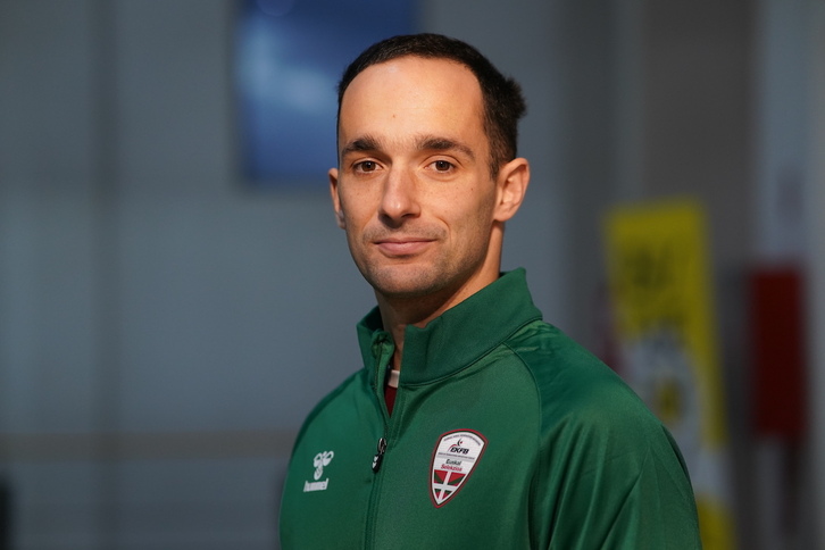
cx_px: 412
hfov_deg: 23.9
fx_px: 1948
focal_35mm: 85
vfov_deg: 16.1
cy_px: 275
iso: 1600
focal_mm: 85
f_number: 2.2
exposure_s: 1/500
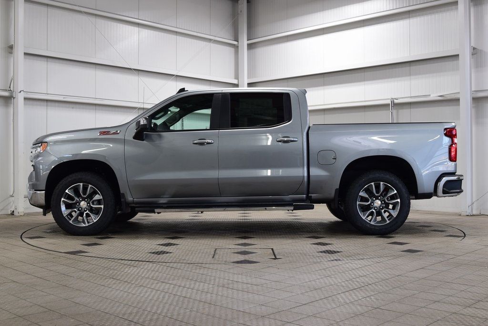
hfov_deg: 47.9
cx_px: 244
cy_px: 163
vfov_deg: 33.0
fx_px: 549
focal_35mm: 40
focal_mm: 27
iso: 400
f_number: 6.3
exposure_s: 1/20
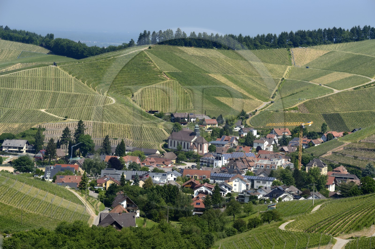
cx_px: 188
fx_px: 1353
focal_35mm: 130
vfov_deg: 10.5
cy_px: 124
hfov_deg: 15.8
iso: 200
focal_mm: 130
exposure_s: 1/320
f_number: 11
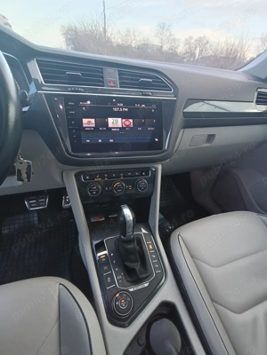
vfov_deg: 94.5
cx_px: 134
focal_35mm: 16
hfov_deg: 78.1
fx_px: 165
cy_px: 178
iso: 250
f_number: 2.2
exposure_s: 1/50
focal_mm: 1.68
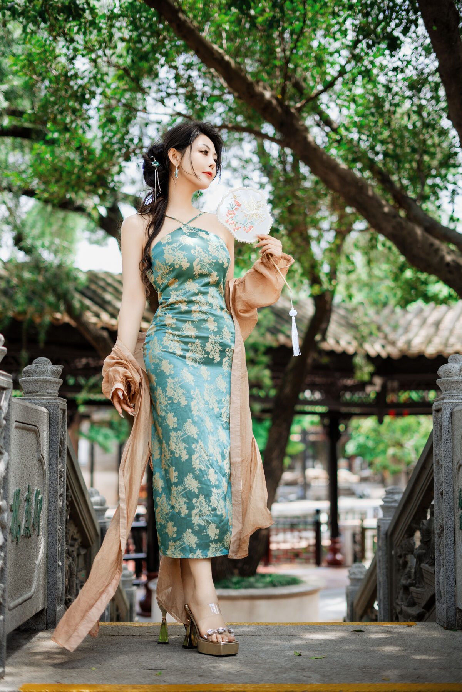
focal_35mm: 50
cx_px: 231
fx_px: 962
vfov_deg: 39.6
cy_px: 346
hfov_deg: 27.0
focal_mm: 50
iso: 100
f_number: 2
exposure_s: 1/320
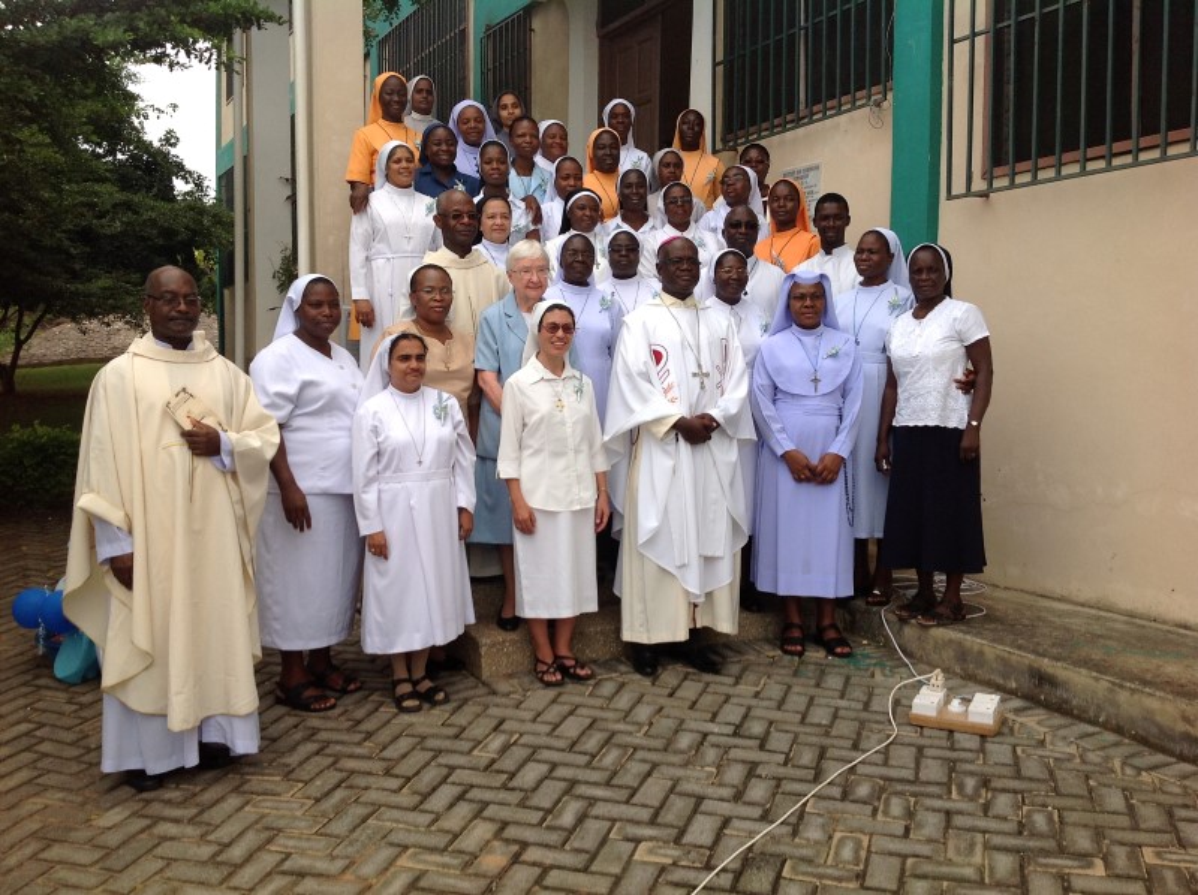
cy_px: 448
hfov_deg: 52.7
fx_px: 1210
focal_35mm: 35
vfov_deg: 40.6
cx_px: 599
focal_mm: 4.28
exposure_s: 1/1259
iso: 80
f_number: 2.4
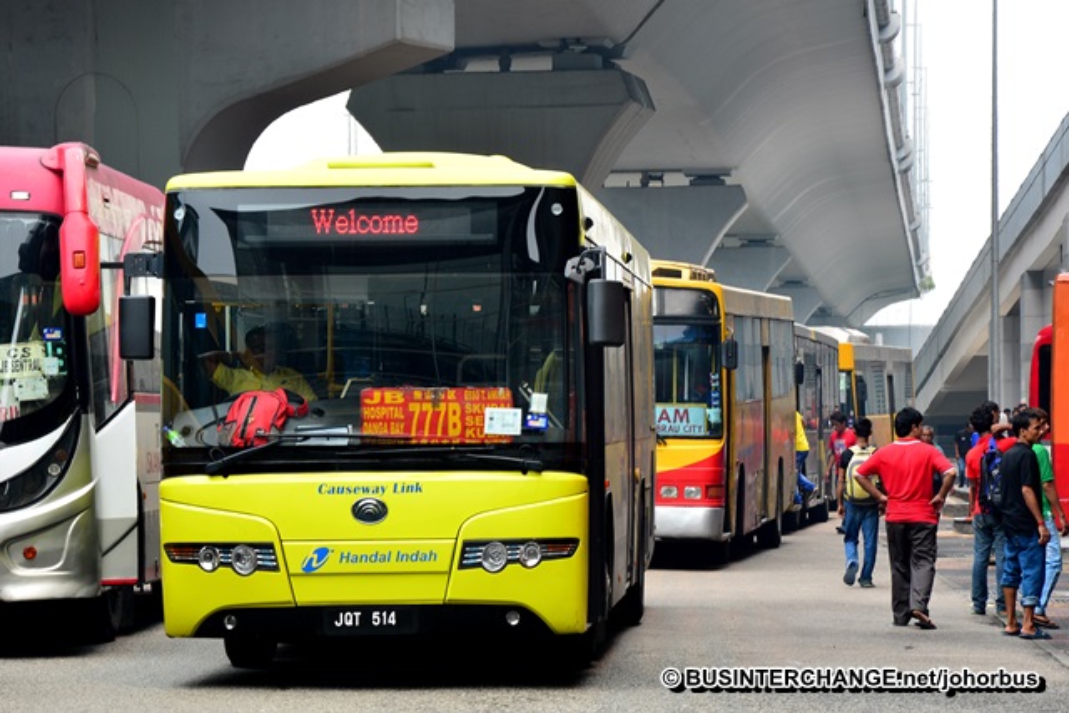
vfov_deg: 10.2
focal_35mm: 135
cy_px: 356
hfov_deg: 15.2
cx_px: 534
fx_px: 4009
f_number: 10
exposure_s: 1/50
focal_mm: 90
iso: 100
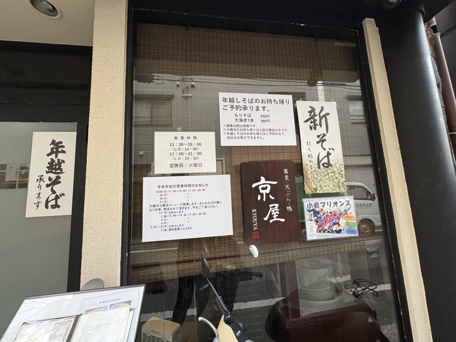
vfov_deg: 85.7
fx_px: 184
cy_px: 171
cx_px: 228
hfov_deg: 102.1
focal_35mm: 14
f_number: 2.2
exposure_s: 1/66
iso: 250
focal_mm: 2.22
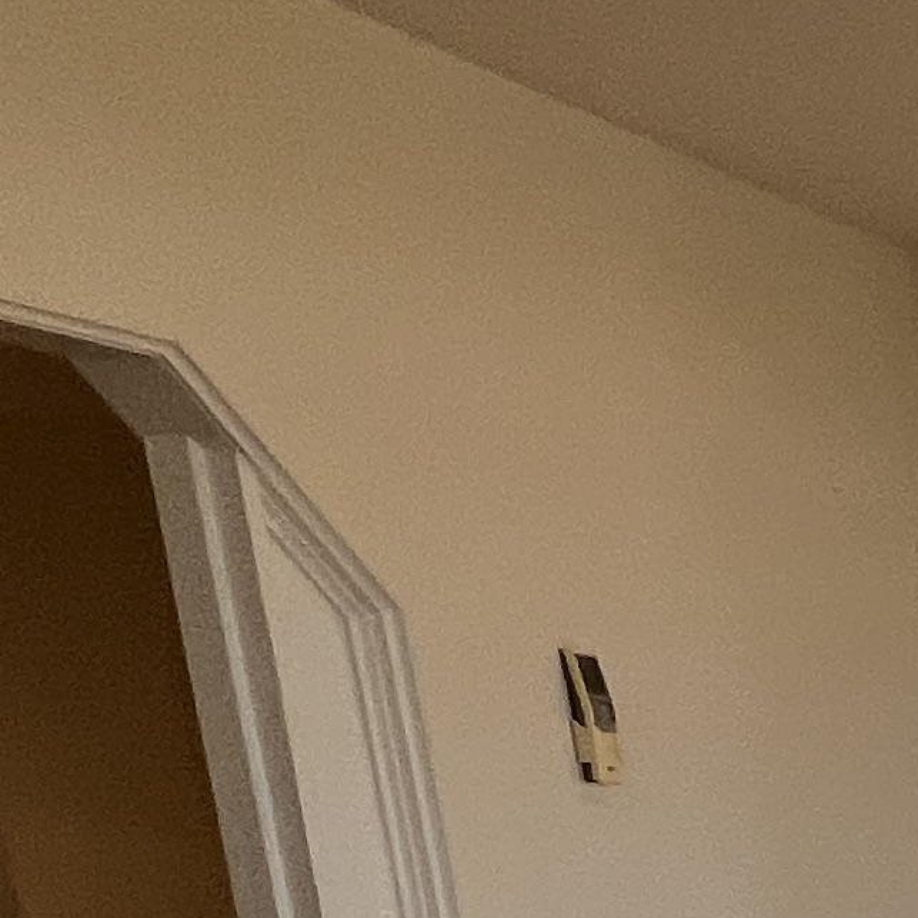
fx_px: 2160
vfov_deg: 20.7
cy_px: 1355
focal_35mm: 72
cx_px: 2467
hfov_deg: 13.2
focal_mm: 1.57
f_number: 1.8
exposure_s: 1/99
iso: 32
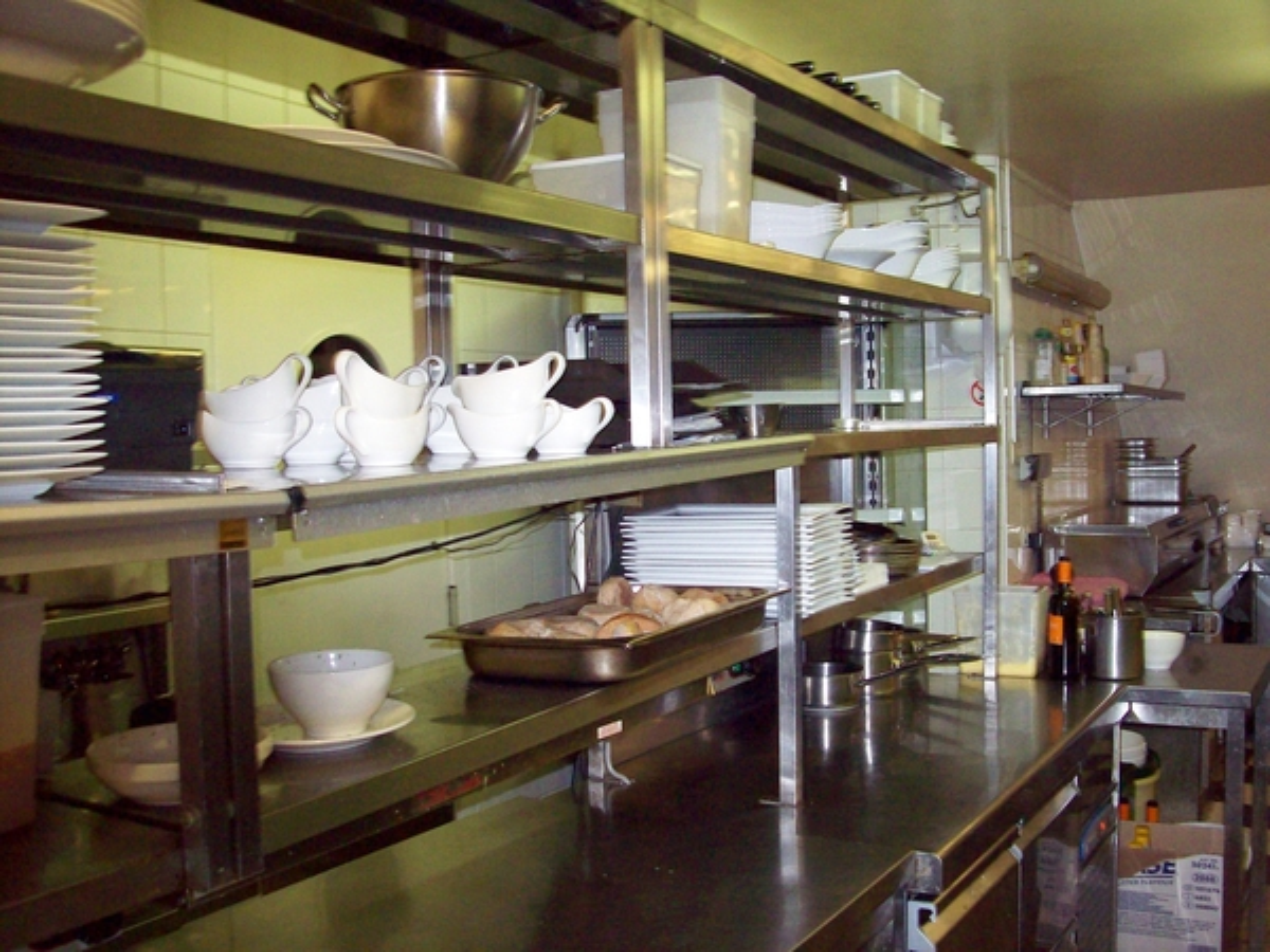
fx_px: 1321
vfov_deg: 39.7
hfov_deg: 51.4
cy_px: 476
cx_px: 635
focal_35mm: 36
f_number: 2.7
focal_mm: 6
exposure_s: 1/64
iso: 200
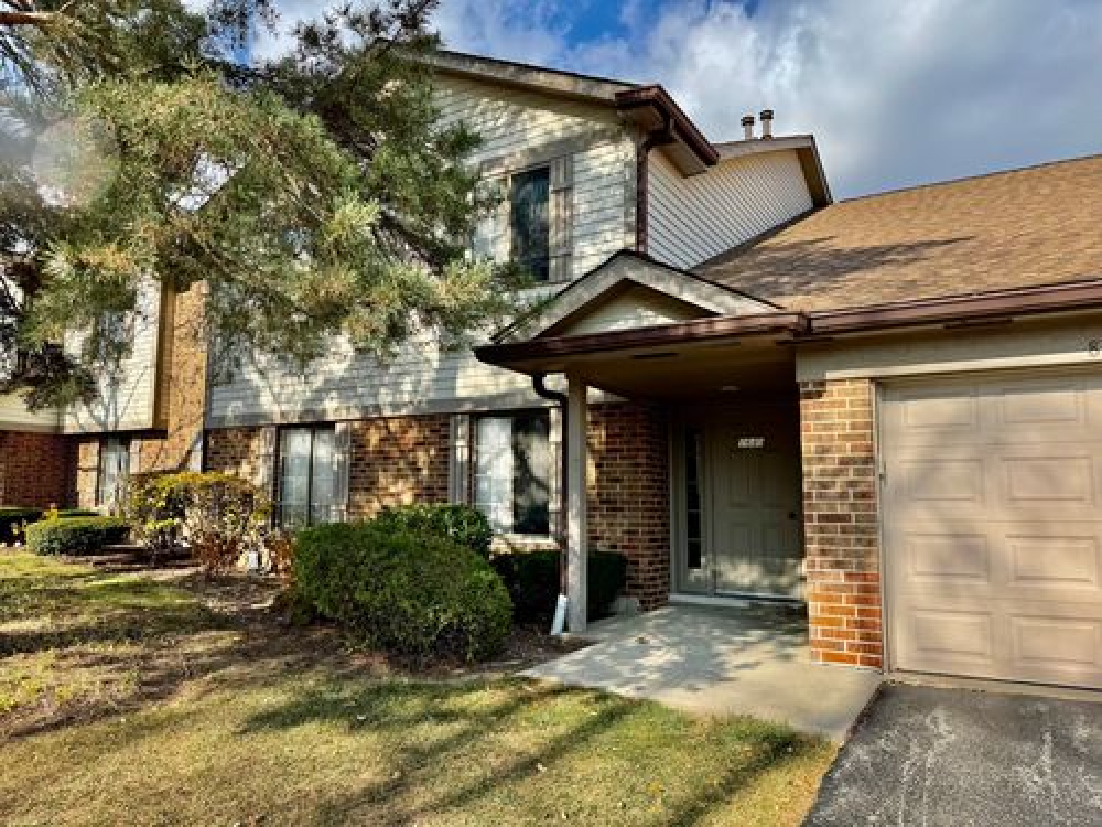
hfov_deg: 71.6
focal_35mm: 24
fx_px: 764
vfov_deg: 56.8
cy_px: 414
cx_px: 551
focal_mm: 6.76
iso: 80
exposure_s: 1/2415
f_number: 1.78
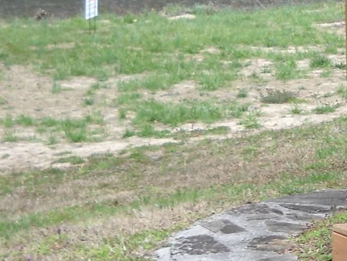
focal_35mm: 131
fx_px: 1313
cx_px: 513
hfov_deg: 14.1
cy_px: 178
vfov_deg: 11.3
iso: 64
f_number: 3.1
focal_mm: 6.72
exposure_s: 1/141
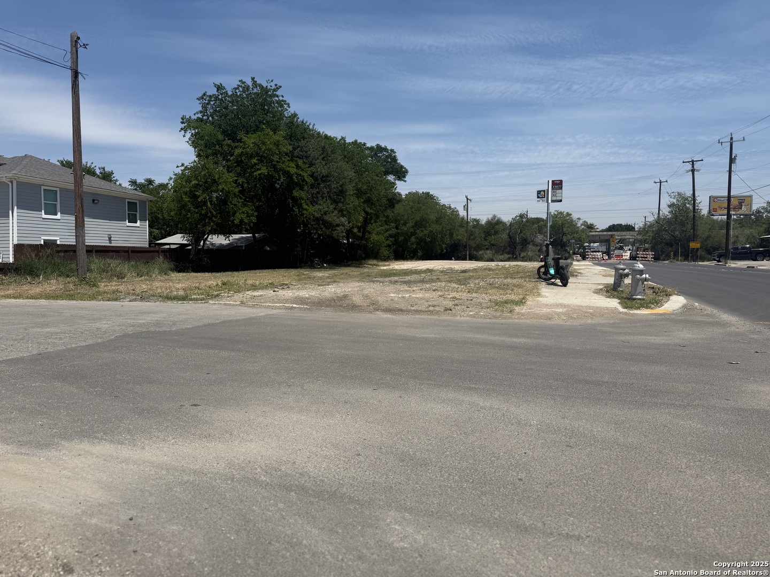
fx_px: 534
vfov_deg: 56.8
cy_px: 288
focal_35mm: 24
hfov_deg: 71.6
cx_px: 385
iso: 80
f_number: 1.78
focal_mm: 6.76
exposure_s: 1/7353
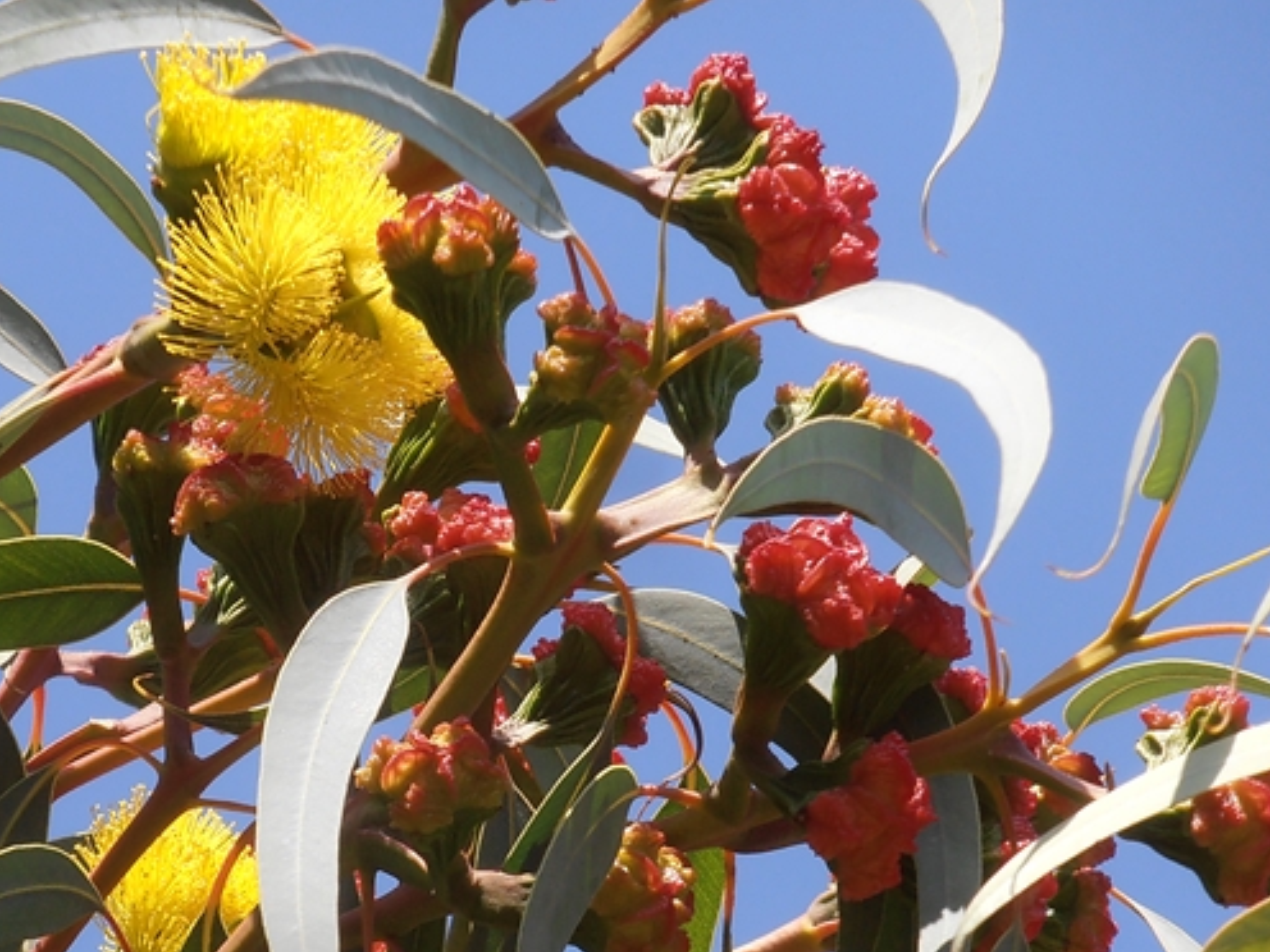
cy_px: 477
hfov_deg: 7.4
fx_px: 9869
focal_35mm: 269
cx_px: 632
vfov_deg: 5.5
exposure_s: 1/250
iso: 80
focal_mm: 47.27
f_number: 5.8
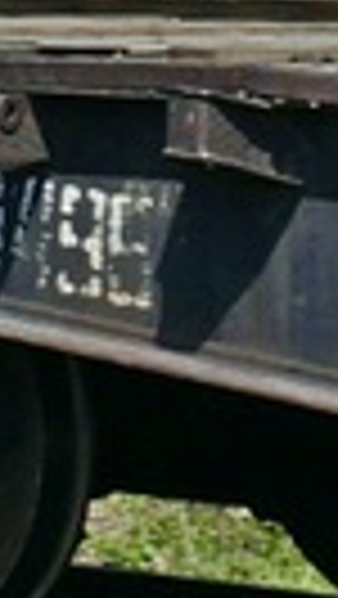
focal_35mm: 369
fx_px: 5868
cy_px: -441
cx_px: -2105
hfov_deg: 2.9
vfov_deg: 5.8
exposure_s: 1/640
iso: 200
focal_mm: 26
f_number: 9
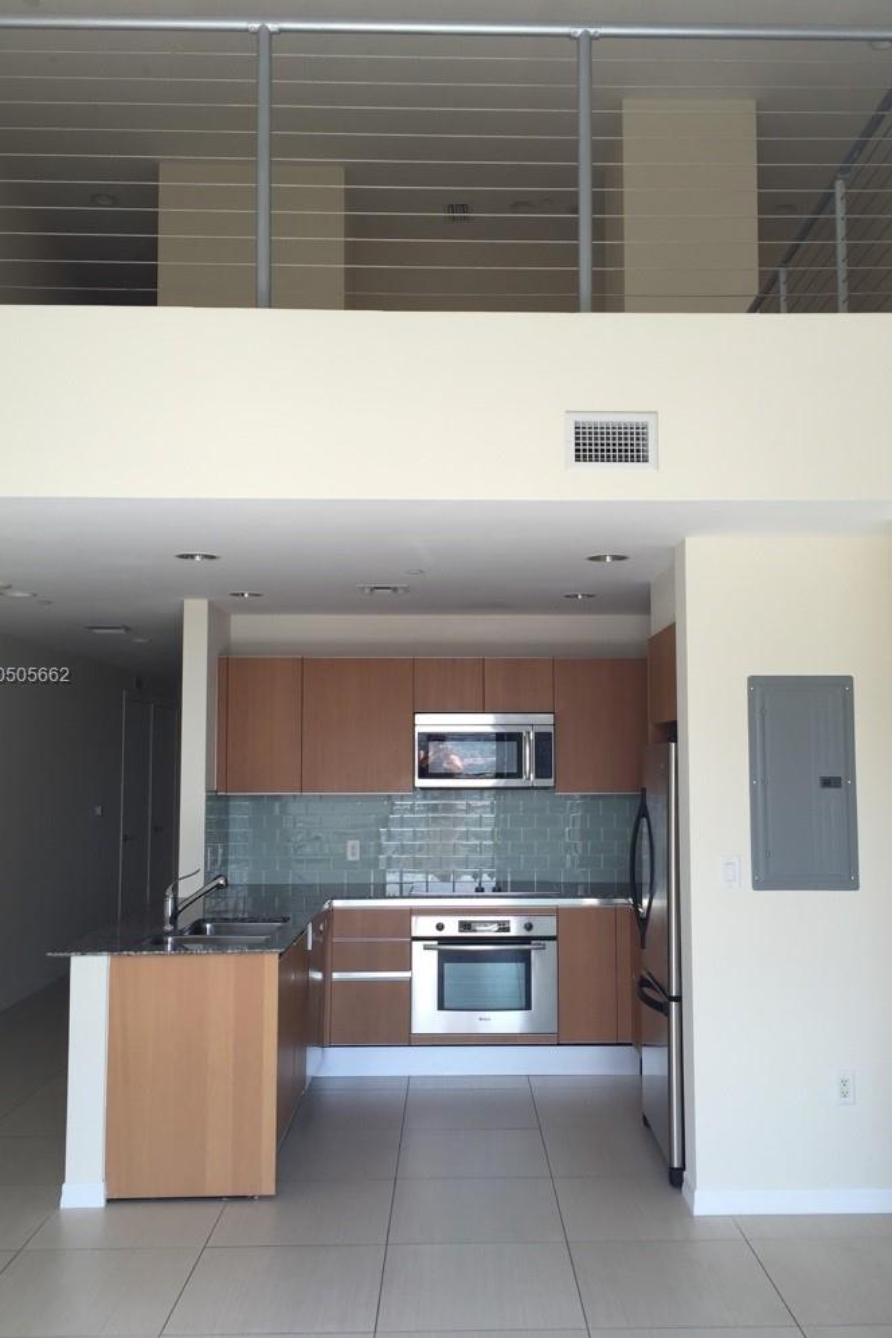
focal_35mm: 31
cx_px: 485
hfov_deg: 42.3
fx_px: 1152
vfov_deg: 60.3
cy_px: 677
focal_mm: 4.15
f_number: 2.2
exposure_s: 1/120
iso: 32
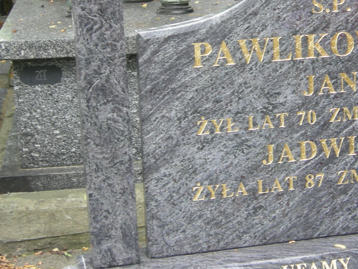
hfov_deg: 21.9
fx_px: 920
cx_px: 240
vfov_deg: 16.5
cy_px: 58
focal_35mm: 89
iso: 64
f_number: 3.1
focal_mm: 10.4
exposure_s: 1/38.2
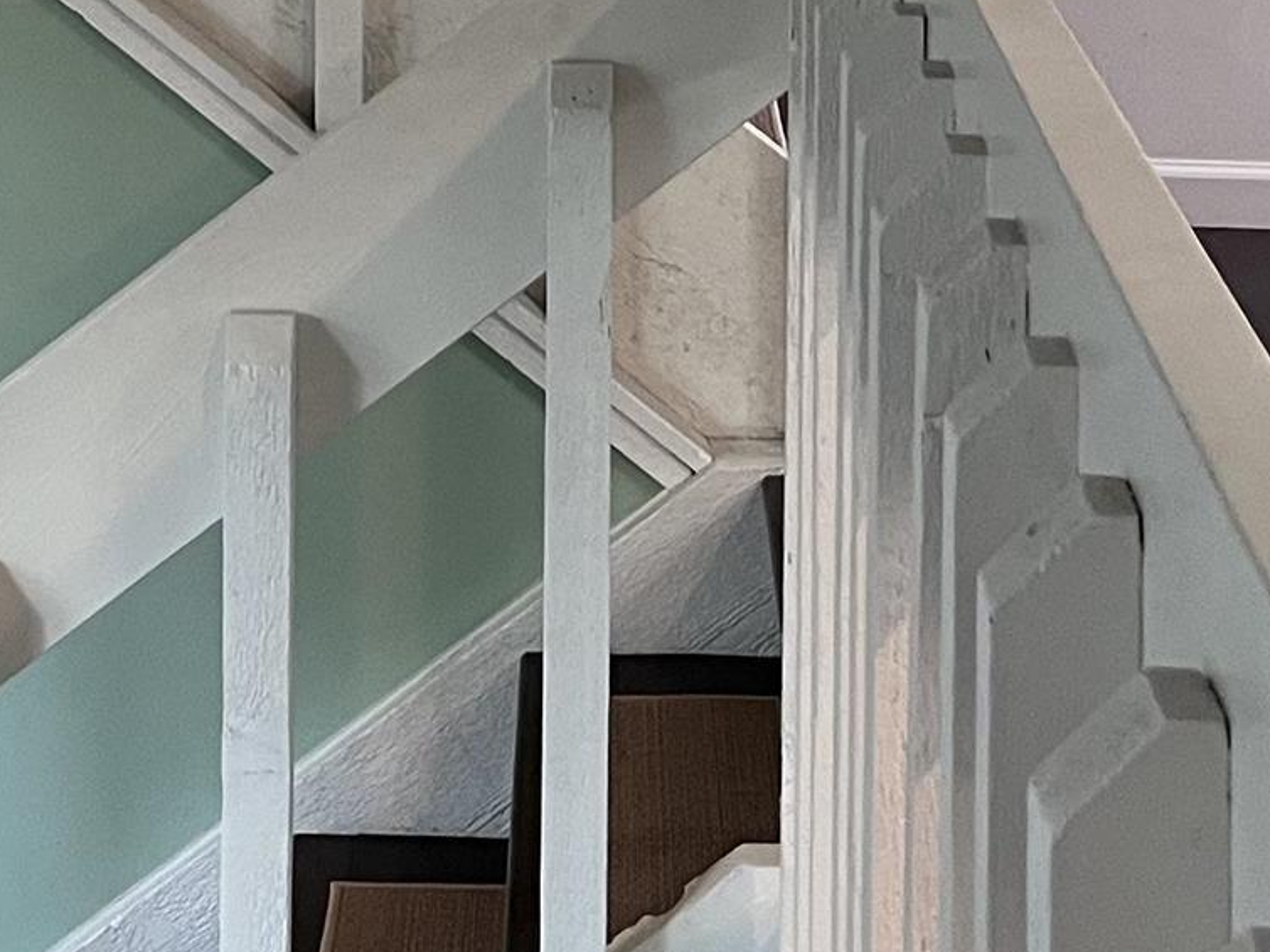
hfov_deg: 18.5
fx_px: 3888
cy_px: -694
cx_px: 339
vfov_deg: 12.8
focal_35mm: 106
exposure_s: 1/60
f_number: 1.6
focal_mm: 5.1
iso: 250
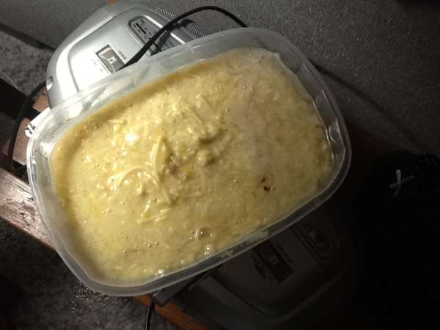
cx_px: 220
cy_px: 165
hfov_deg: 56.8
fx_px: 407
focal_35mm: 32
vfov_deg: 44.2
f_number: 2.4
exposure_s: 1/30
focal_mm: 2.03
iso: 200
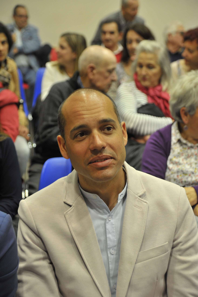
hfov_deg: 19.4
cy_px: 148
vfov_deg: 28.9
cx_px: 99
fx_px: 578
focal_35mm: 70
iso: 1250
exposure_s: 1/60
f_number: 5
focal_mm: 70
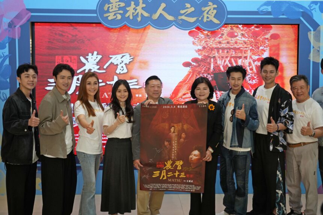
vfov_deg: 31.2
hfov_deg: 45.4
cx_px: 162
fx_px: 386
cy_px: 108
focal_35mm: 43
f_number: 4
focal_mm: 43
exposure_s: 1/60
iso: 800
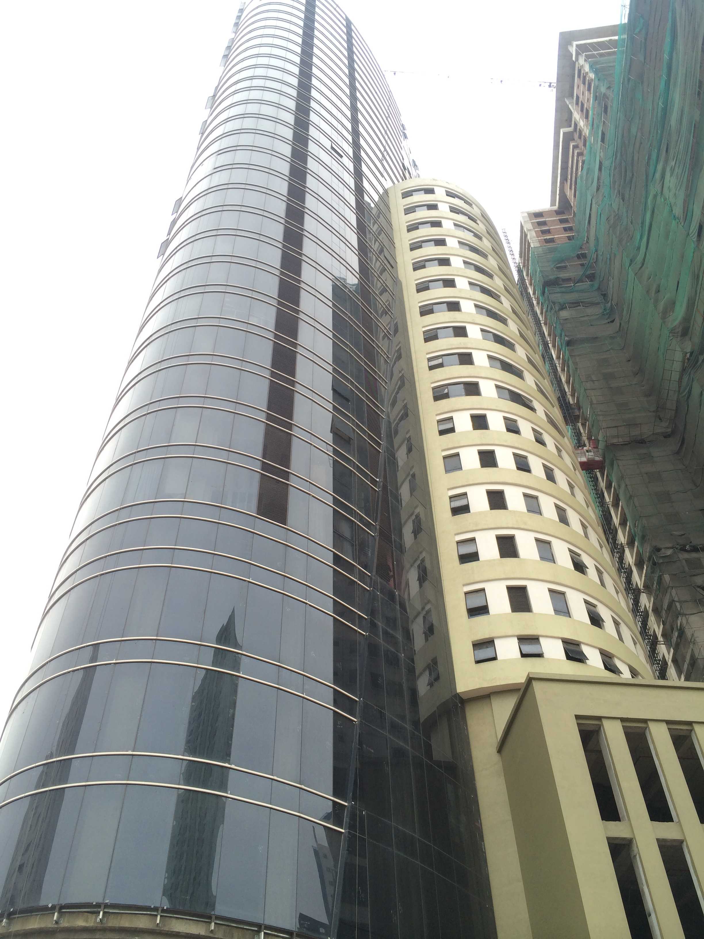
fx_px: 813
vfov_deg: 60.0
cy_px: 470
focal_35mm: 30
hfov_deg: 46.8
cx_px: 352
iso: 32
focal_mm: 4.12
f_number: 2.2
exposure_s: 1/123
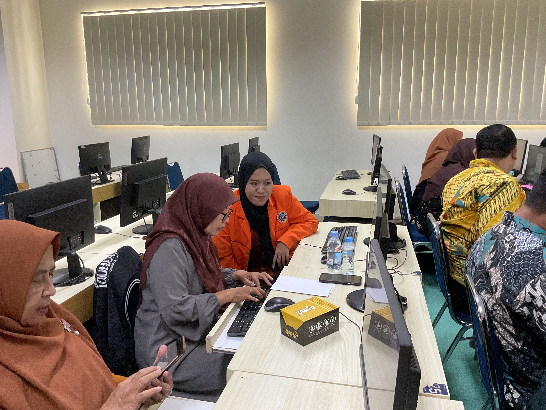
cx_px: 273
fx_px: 457
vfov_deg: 48.2
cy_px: 205
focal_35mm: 29
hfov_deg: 61.7
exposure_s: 1/50
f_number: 1.8
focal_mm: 3
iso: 160
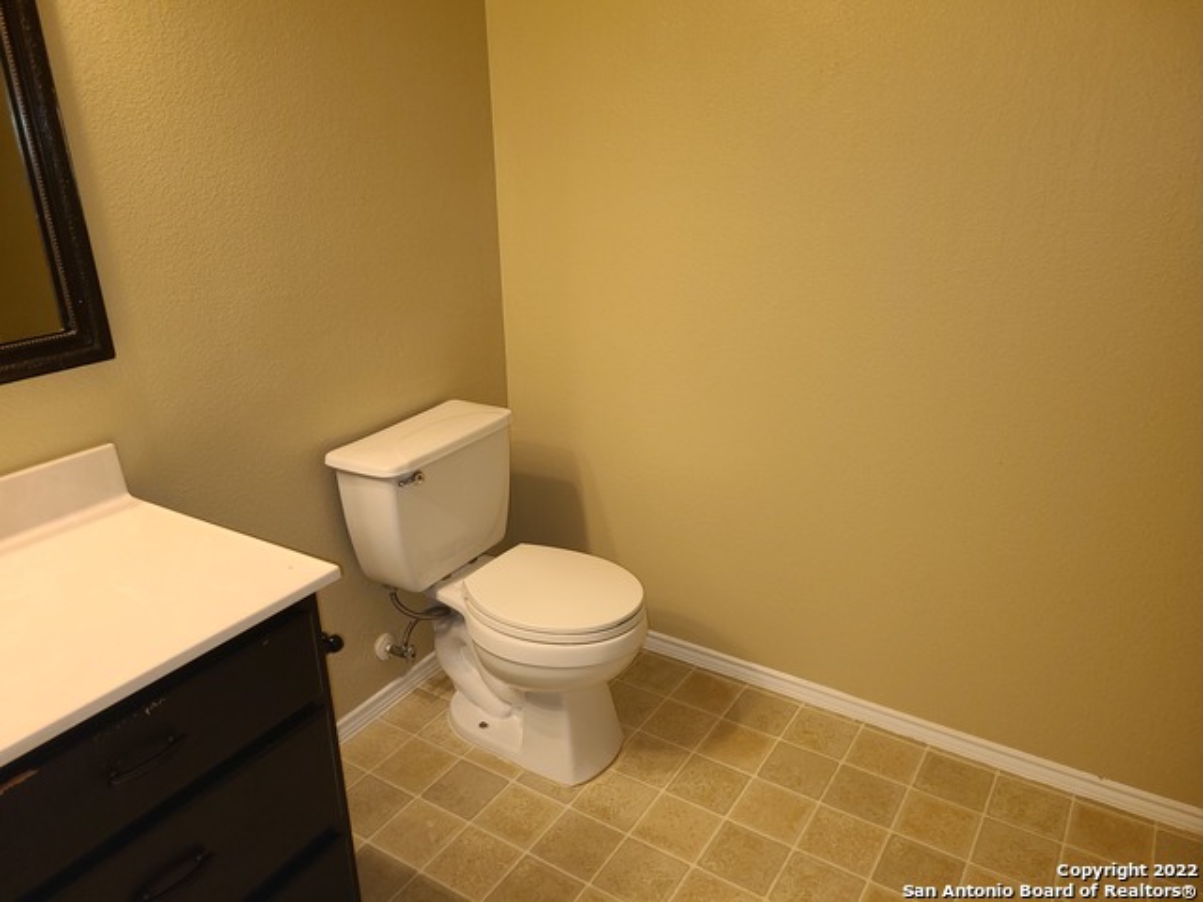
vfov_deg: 53.1
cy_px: 451
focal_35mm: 26
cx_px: 602
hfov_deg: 67.3
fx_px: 904
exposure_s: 1/60
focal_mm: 5.4
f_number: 1.8
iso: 100
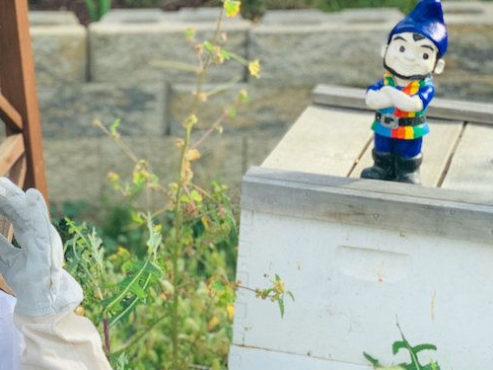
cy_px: 297
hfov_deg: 18.6
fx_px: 1481
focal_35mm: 104
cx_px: 63
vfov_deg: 14.2
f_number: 2.4
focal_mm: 6
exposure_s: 1/217
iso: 16
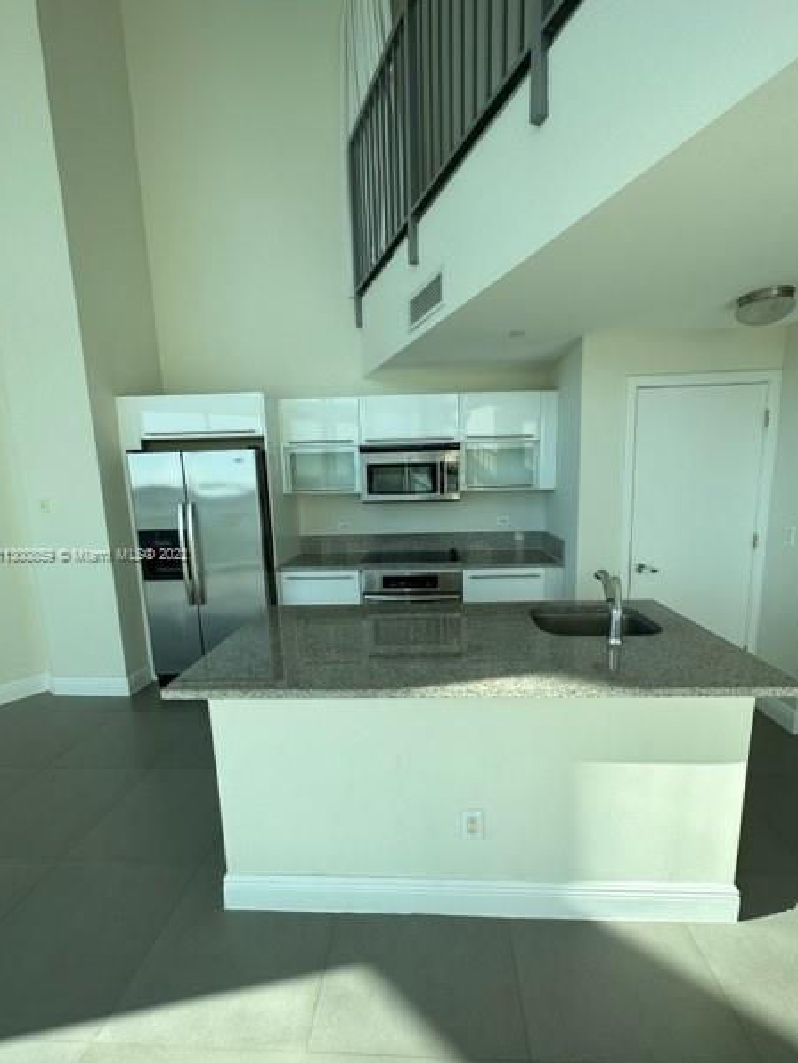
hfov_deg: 81.7
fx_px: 461
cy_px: 556
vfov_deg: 98.1
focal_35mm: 15
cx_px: 411
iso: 40
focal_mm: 2.22
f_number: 2.2
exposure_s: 1/749
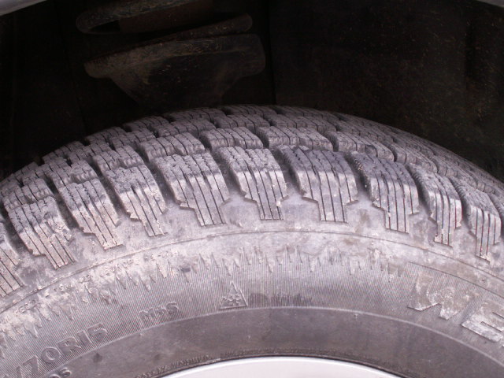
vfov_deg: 28.6
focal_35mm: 51
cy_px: 189
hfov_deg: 37.5
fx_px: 743
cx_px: 252
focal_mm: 8.54
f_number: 3.2
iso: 64
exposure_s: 1/40
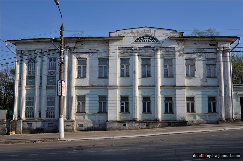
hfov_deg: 53.2
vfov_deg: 36.8
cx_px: 122
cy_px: 80
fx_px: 243
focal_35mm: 36
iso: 200
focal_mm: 24
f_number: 8
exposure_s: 1/500
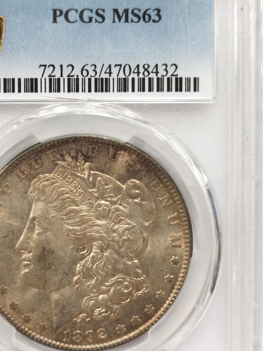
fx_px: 750
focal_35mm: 74
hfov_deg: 19.8
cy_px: 176
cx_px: 83
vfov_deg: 26.3
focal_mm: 5.56
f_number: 16
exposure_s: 1/100
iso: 160
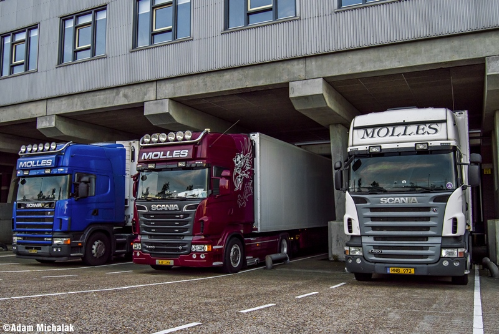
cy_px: 167
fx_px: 416
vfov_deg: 43.7
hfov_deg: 61.9
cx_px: 250
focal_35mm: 30
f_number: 5.6
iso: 400
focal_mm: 20
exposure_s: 1/160
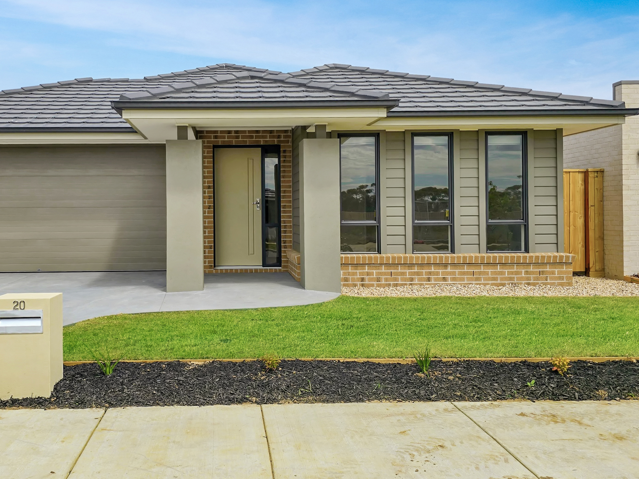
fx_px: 591
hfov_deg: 55.9
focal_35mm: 32
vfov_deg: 44.1
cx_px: 226
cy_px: 214
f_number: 1.7
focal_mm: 6.3
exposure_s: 1/1053
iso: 12
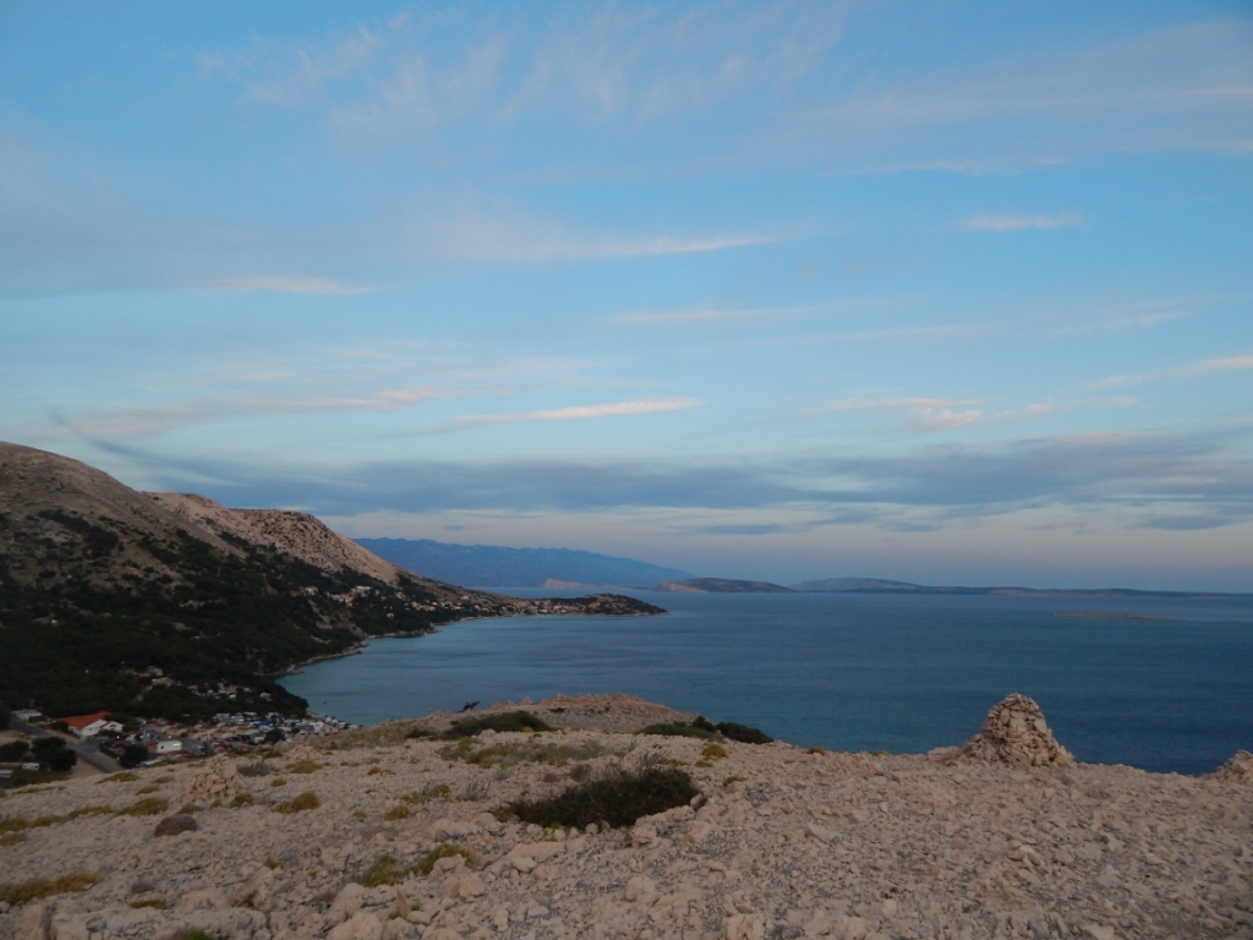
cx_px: 626
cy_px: 470
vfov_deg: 61.1
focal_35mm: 22
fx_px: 796
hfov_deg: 76.4
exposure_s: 1/160
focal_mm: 4
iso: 125
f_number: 3
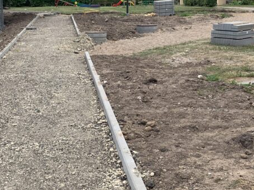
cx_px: 98
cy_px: 79
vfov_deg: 24.8
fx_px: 433
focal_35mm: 59
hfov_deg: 32.6
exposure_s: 1/597
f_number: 1.8
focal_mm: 4.25
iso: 25
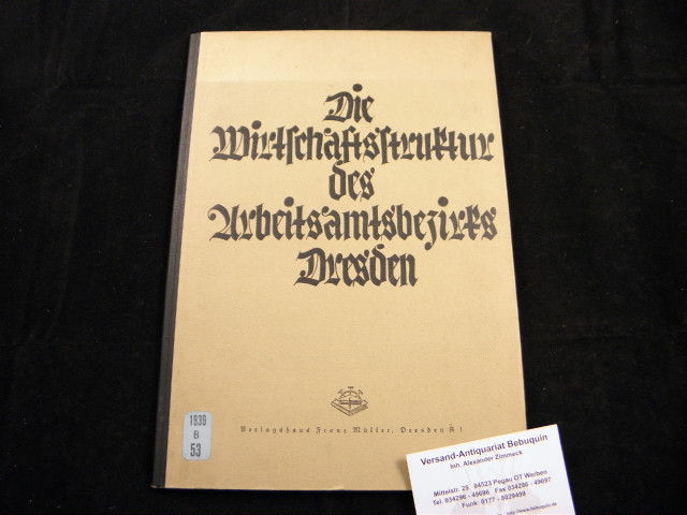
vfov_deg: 46.8
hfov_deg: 60.0
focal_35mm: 30
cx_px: 344
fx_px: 595
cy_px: 258
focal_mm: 5.5
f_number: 3.6
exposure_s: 1/30
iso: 200
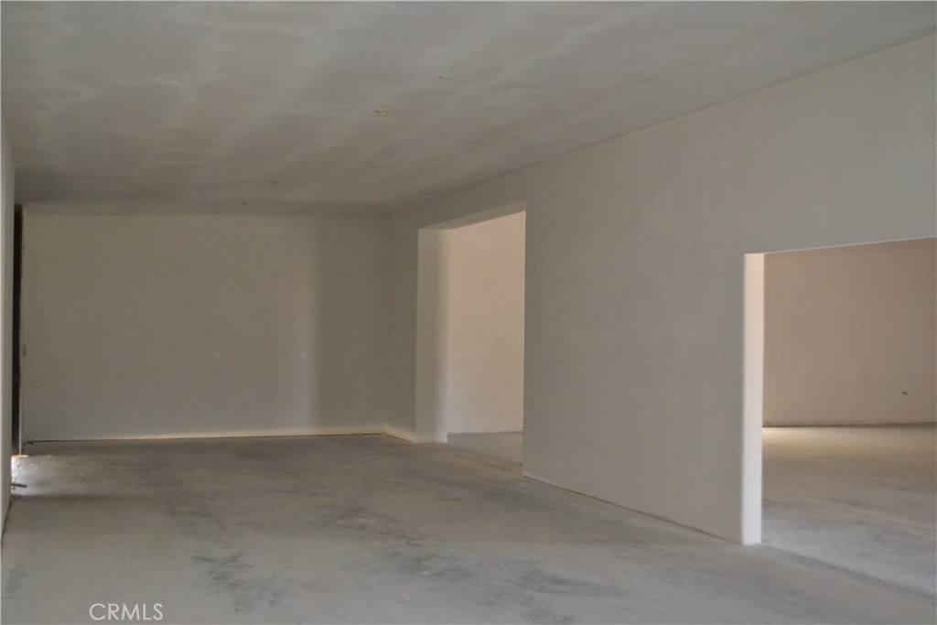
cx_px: 468
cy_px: 312
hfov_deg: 49.5
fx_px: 1015
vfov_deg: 34.2
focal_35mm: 39
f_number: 4.2
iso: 3200
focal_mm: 26
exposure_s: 1/60
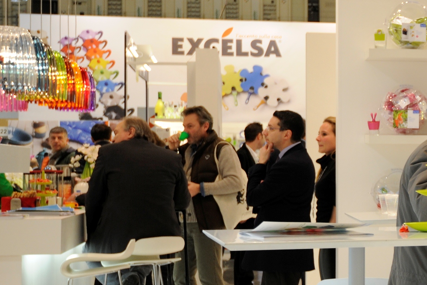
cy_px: 146
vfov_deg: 12.0
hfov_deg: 16.0
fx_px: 1352
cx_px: 689
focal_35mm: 114
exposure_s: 1/40
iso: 320
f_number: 4
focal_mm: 35
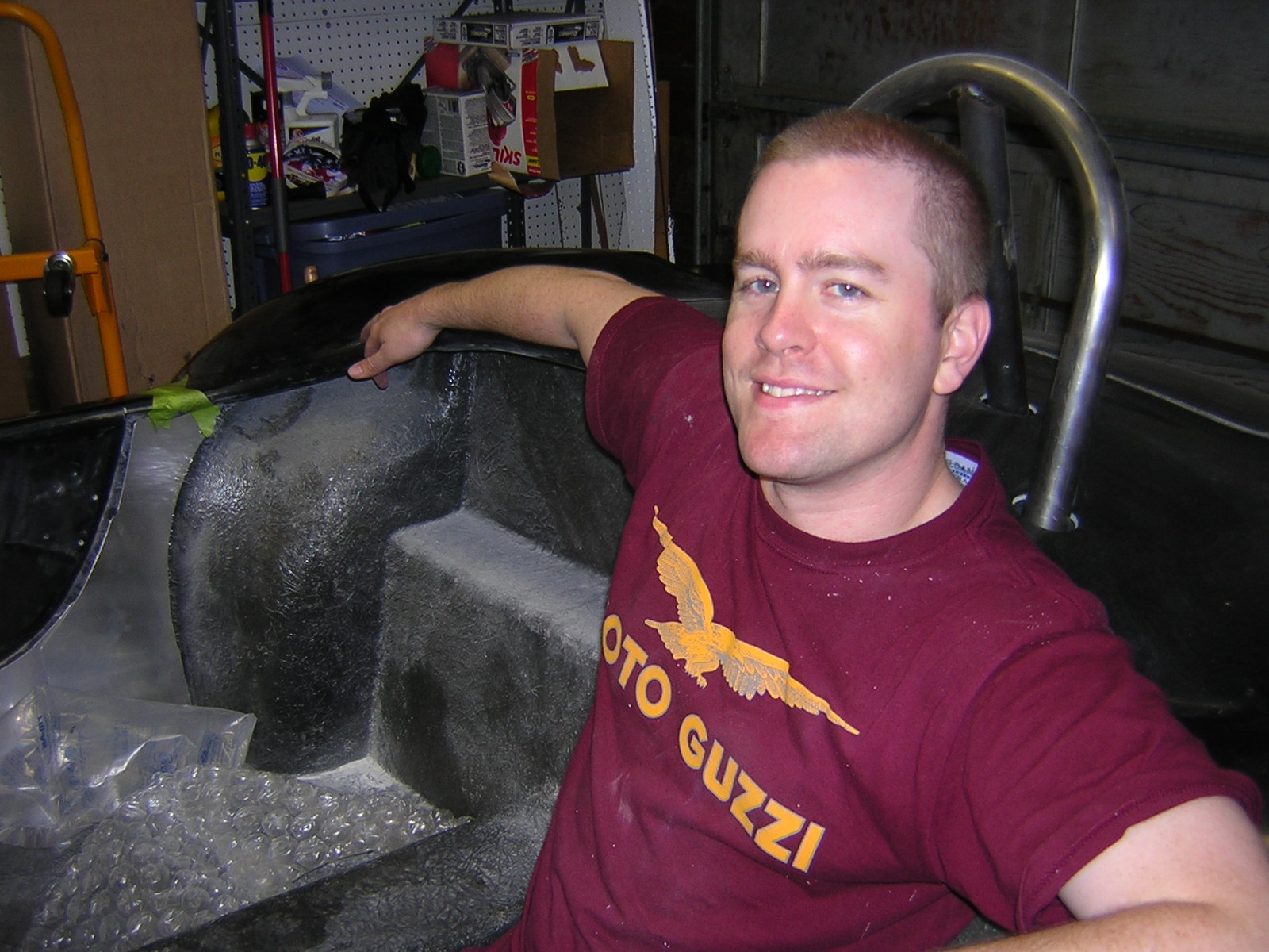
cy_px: 476
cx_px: 634
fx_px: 1320
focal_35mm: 36
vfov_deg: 39.7
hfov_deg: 51.4
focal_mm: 4.7
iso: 100
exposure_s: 1/60.1
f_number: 2.6
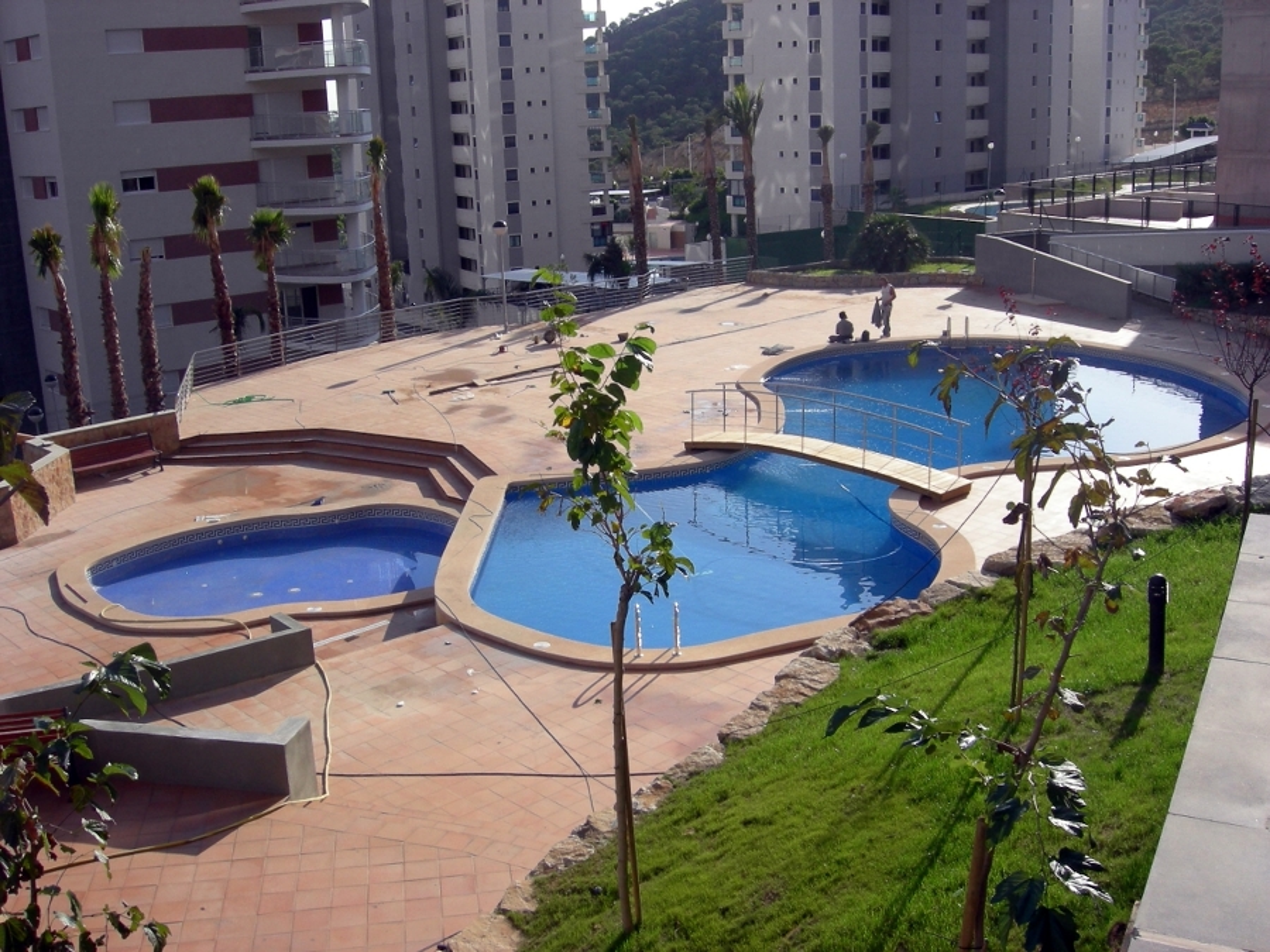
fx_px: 1321
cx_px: 635
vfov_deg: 39.7
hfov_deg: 51.4
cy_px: 476
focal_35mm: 36
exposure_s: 1/237
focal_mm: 7.5
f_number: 6.8
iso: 64
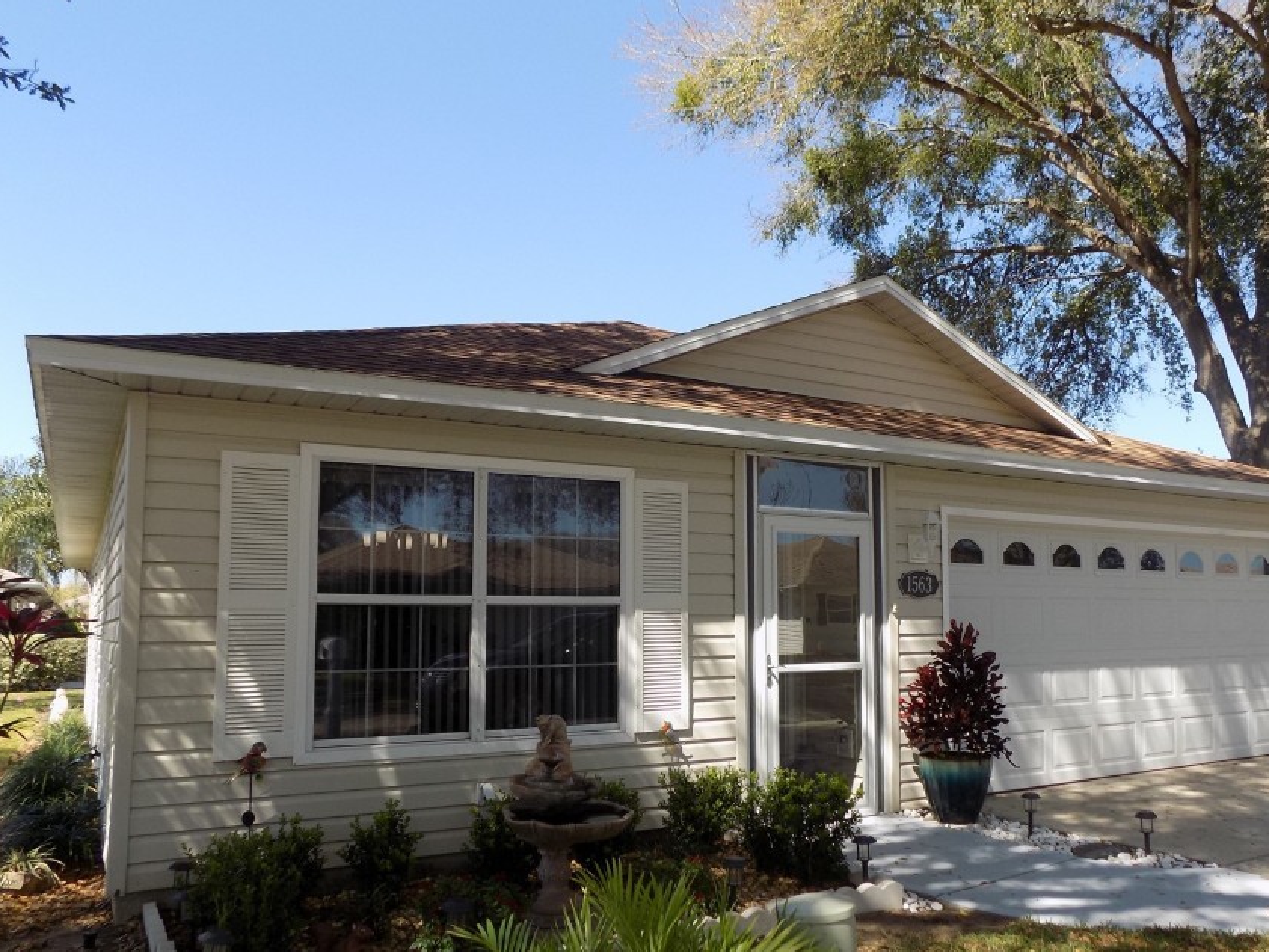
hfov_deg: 63.2
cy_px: 543
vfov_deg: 49.6
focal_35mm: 28
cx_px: 718
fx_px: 1027
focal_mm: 4
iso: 80
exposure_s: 1/400
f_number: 3.1
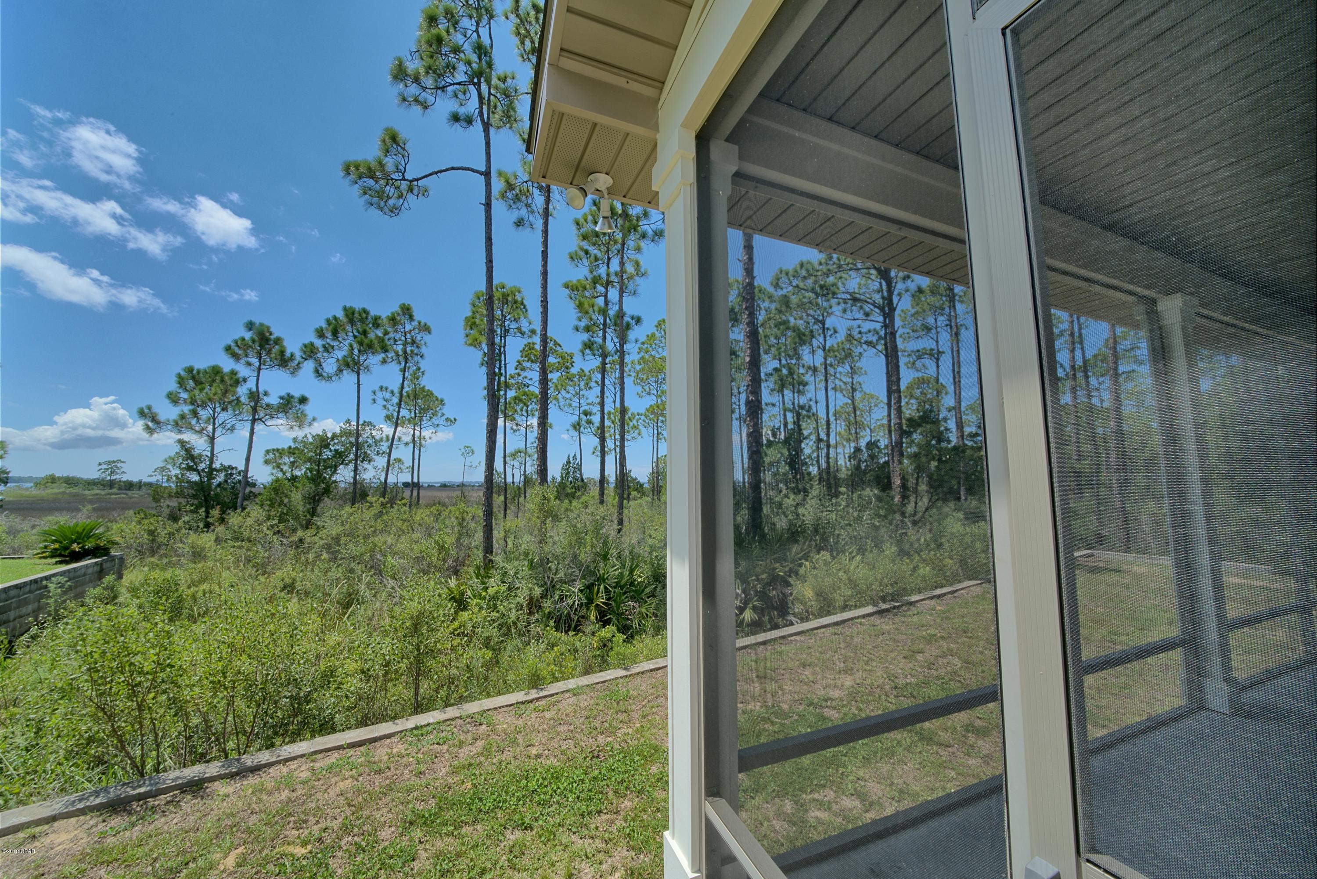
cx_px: 658
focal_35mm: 12
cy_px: 440
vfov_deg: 90.0
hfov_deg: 112.6
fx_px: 439
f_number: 22
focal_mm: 12
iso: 200
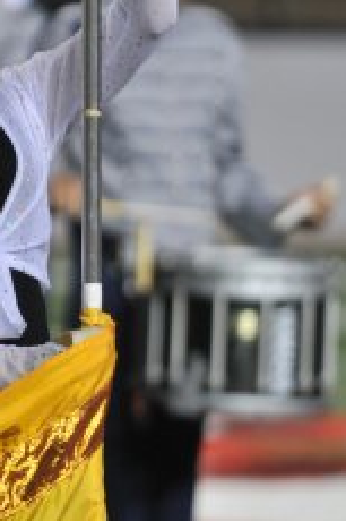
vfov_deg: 2.6
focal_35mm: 782
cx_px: -94
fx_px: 11290
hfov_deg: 1.8
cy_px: 263
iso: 800
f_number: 2.8
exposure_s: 1/400
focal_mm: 200
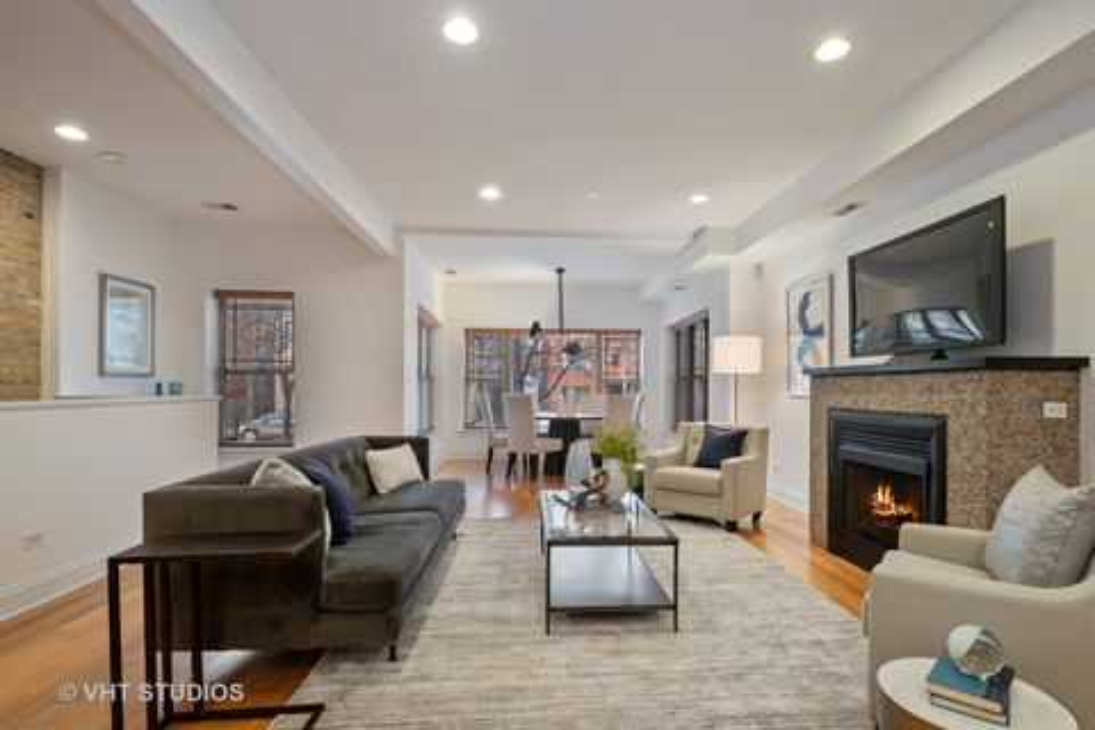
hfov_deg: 93.3
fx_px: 517
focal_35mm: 17
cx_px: 548
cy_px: 365
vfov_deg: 70.4
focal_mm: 17
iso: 200
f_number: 8
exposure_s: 1/1.25
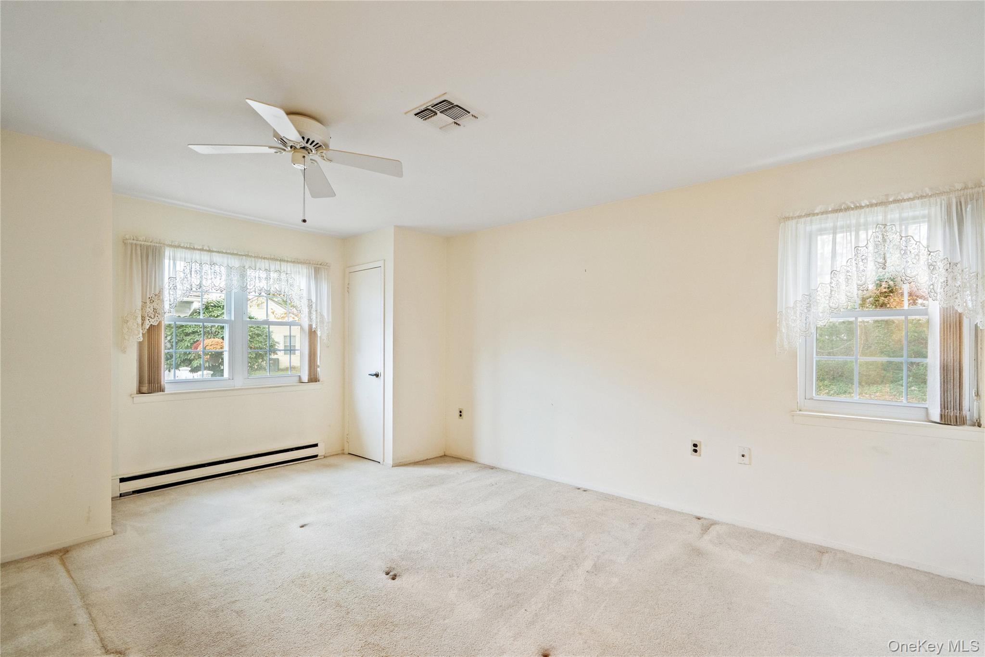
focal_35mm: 16
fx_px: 438
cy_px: 328
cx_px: 492
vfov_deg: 73.7
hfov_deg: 96.7
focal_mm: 16
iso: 2000
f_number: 5.6
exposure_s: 1/10
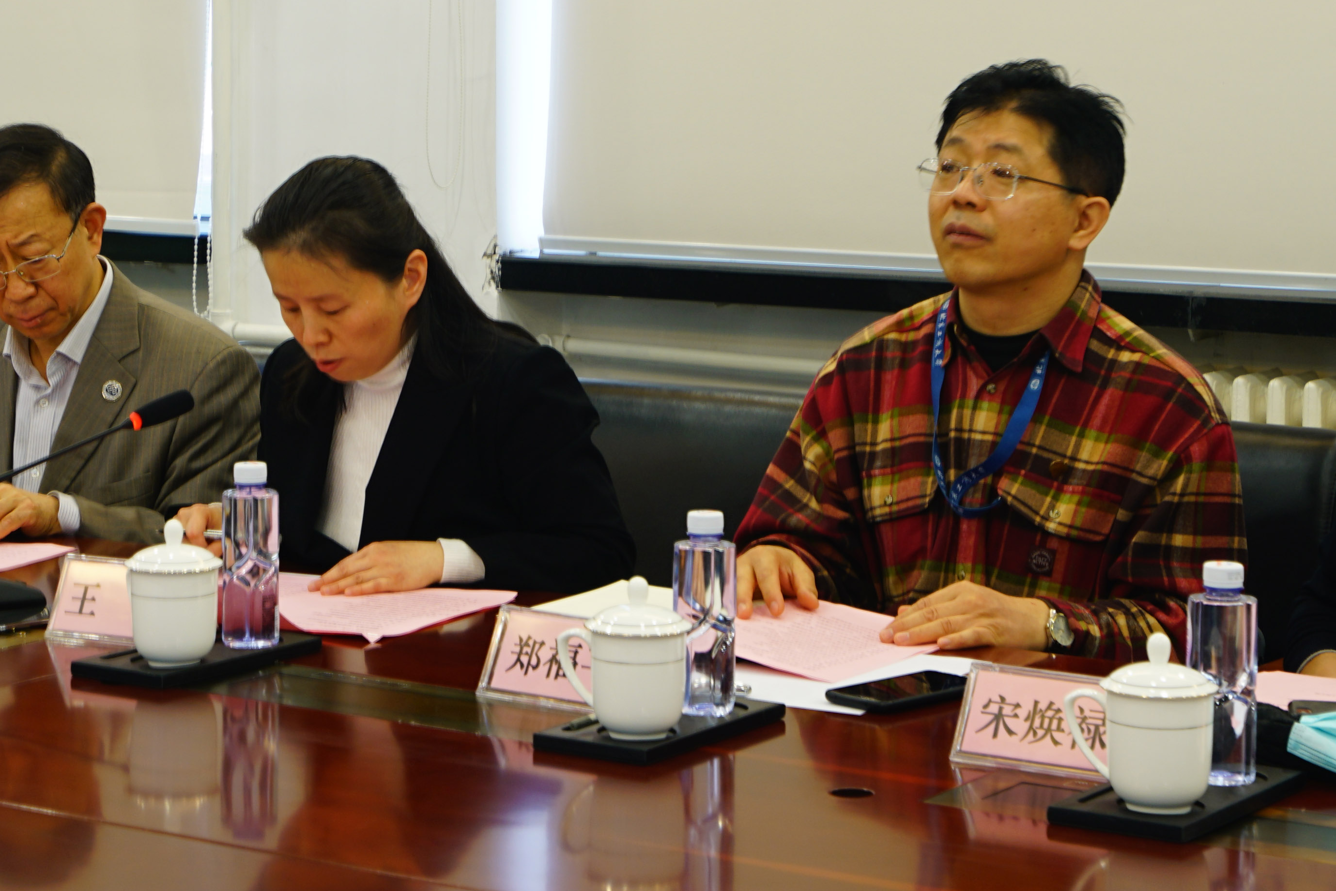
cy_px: 186
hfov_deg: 20.8
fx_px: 3637
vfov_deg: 13.9
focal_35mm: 98
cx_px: 535
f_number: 4.5
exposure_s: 1/8
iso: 100
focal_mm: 34
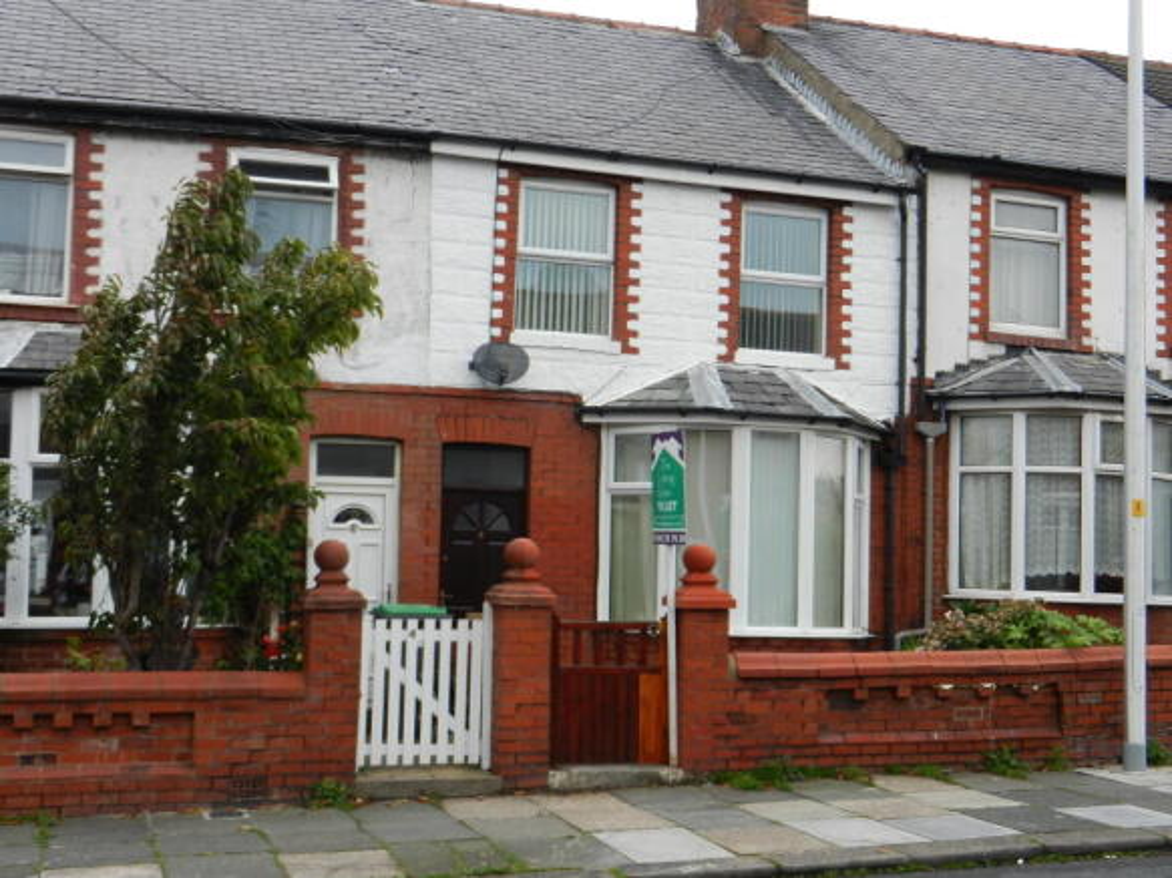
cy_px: 439
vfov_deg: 32.2
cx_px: 586
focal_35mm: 45
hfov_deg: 42.1
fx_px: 1523
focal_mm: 8.2
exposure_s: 1/200
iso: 160
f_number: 4.2
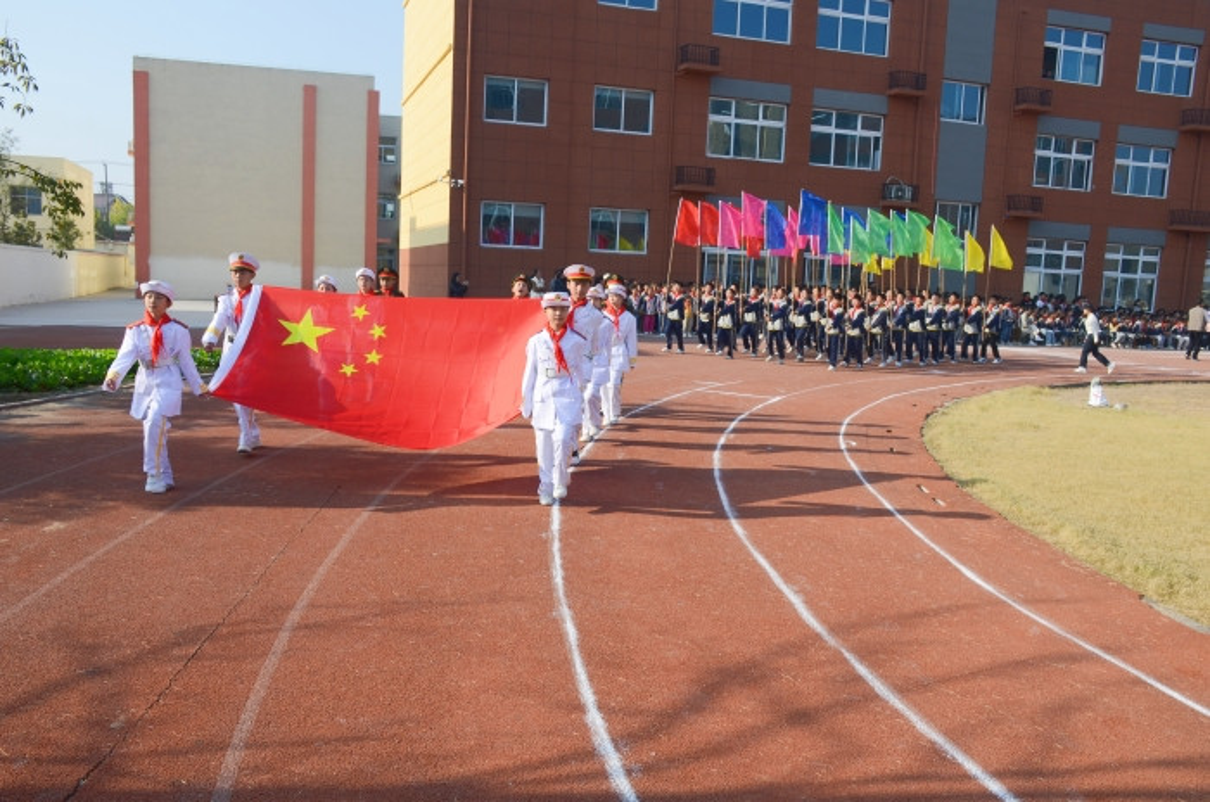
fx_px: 1006
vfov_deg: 43.4
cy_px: 401
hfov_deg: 62.0
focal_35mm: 30
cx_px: 605
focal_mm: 20
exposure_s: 1/250
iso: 100
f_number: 8
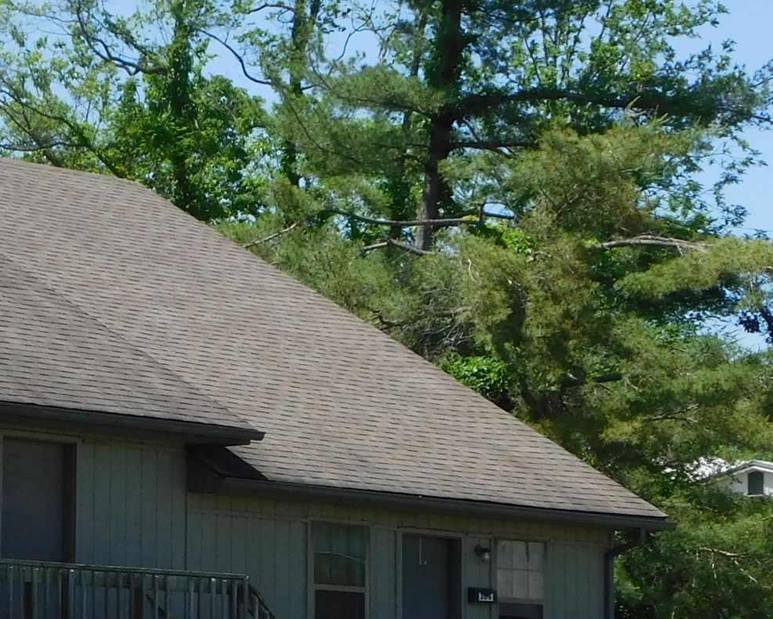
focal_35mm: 136
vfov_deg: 11.3
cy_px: 515
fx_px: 3112
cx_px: -98
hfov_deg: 13.8
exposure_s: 1/800
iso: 125
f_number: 3.7
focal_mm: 8
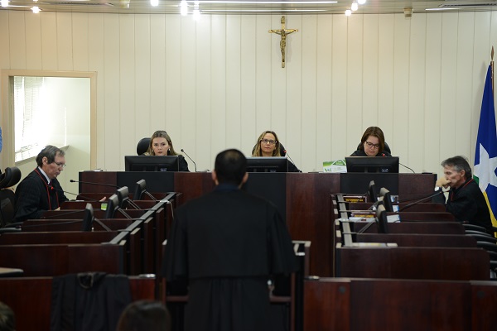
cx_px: 248
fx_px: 1933
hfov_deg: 14.7
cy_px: 166
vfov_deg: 9.8
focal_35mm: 140
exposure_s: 1/50
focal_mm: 140
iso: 800
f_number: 5.6
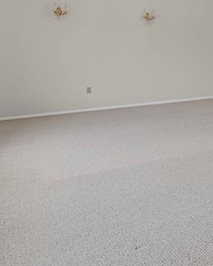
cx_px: 316
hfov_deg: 25.8
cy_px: 48
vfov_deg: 40.1
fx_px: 347
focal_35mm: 44
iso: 2800
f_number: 8
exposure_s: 1/20
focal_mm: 17
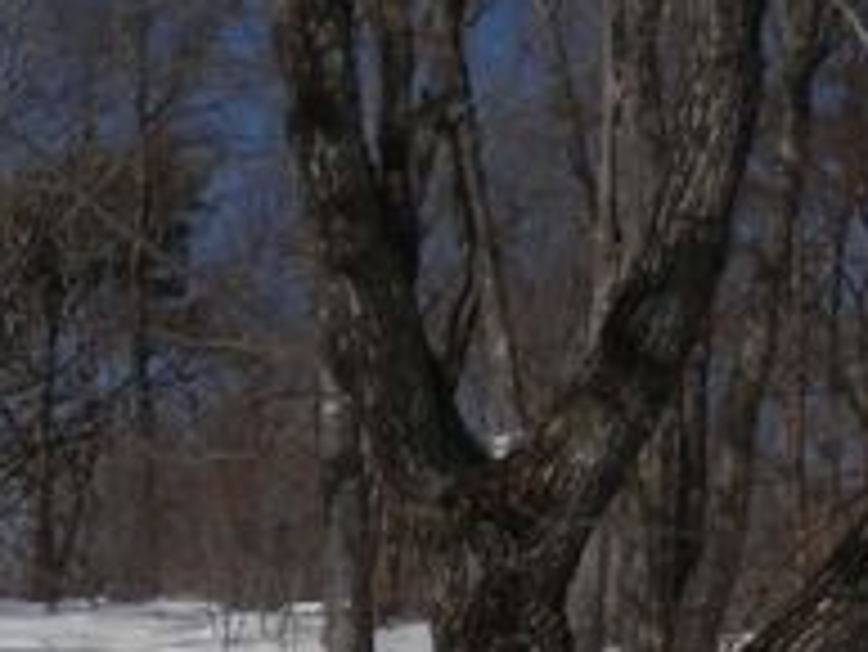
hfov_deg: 12.0
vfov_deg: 9.4
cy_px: 1016
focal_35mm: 153
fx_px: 3839
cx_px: -621
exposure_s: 1/400
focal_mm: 6.6
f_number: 10.1
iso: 80
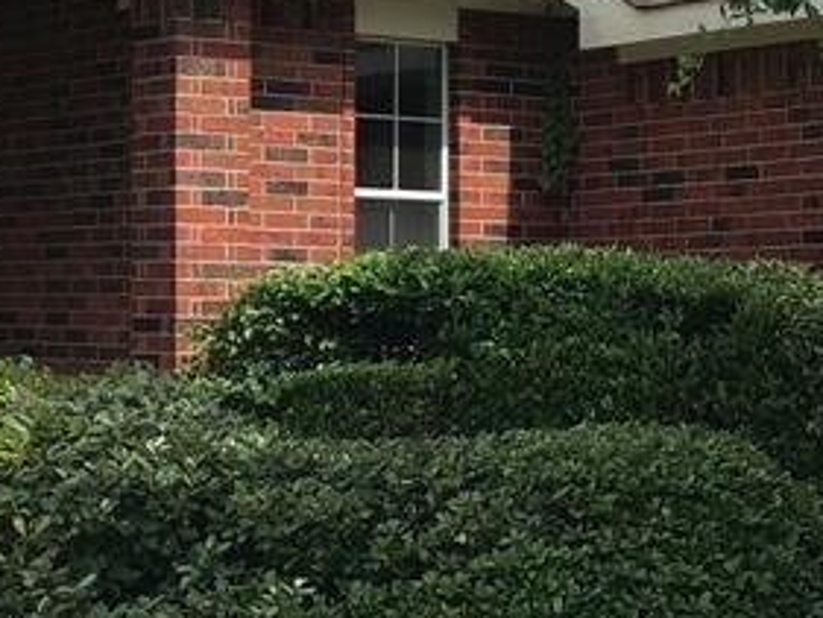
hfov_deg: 17.4
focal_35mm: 113
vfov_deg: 13.1
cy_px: 264
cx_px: 378
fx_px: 2688
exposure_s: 1/895
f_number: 2.4
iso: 25
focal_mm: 3.3
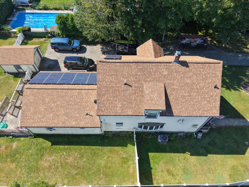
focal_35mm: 24
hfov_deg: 71.6
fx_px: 173
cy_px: 94
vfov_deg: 56.8
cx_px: 124
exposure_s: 1/1000
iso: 100
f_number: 1.8
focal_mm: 8.67
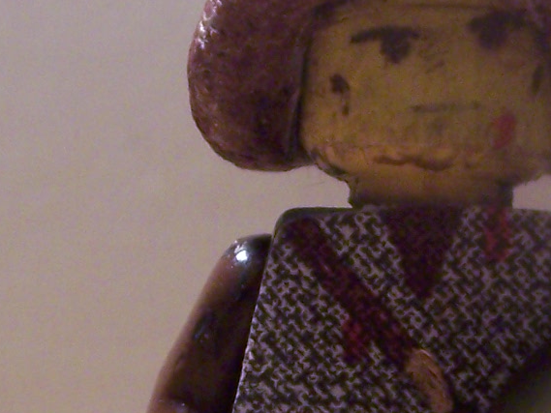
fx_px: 2515
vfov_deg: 9.4
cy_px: 155
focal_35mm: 158
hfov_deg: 12.5
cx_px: 396
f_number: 3.4
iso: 200
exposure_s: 1/20
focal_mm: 8
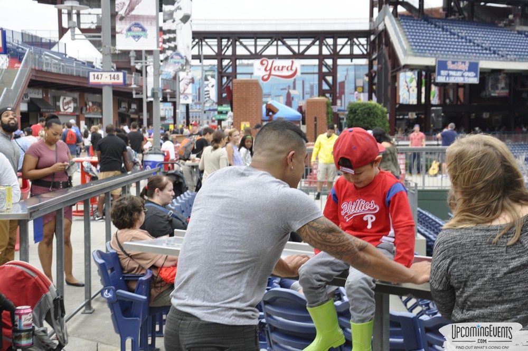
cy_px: 176
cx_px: 264
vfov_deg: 18.9
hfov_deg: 28.1
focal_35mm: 72
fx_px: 1055
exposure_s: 1/100
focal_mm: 48
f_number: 10
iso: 400
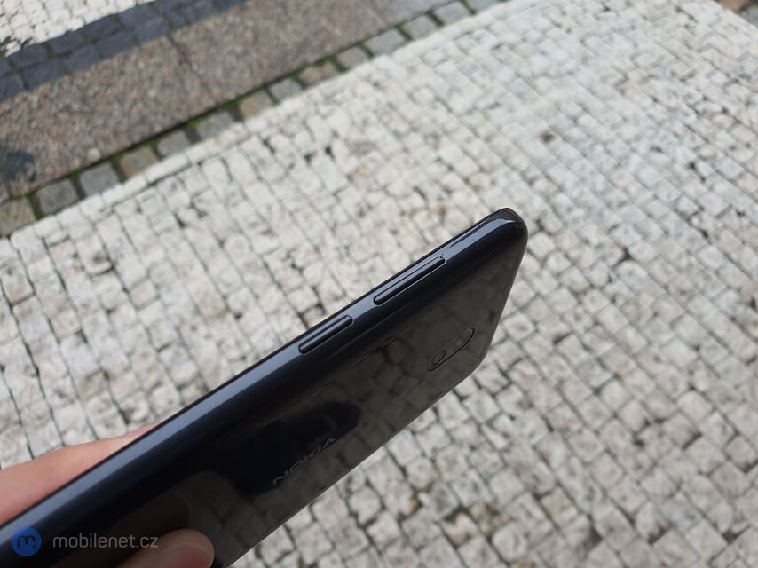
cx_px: 379
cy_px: 284
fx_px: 569
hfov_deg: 67.3
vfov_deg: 53.0
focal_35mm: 26
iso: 50
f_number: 2.4
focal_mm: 4.3
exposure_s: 1/100
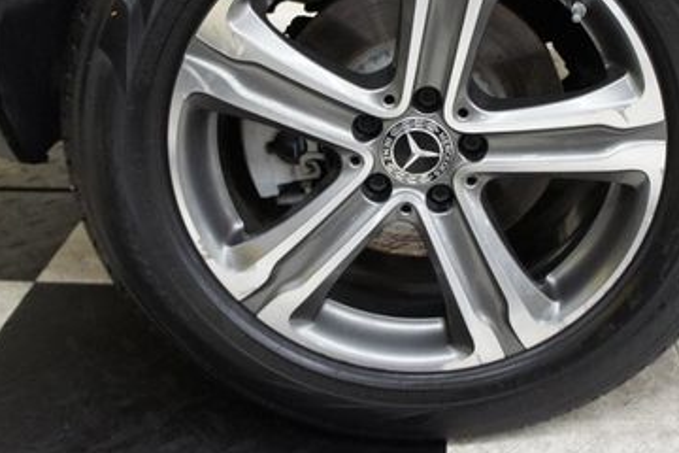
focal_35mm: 48
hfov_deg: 40.7
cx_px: 443
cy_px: 89
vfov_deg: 27.5
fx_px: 905
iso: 1600
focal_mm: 18
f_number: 3.5
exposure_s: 1/80
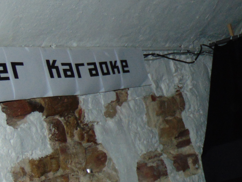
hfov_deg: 18.6
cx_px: 274
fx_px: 706
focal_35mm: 101
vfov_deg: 14.6
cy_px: 82
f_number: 3.3
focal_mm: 7.6
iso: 500
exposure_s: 1/60
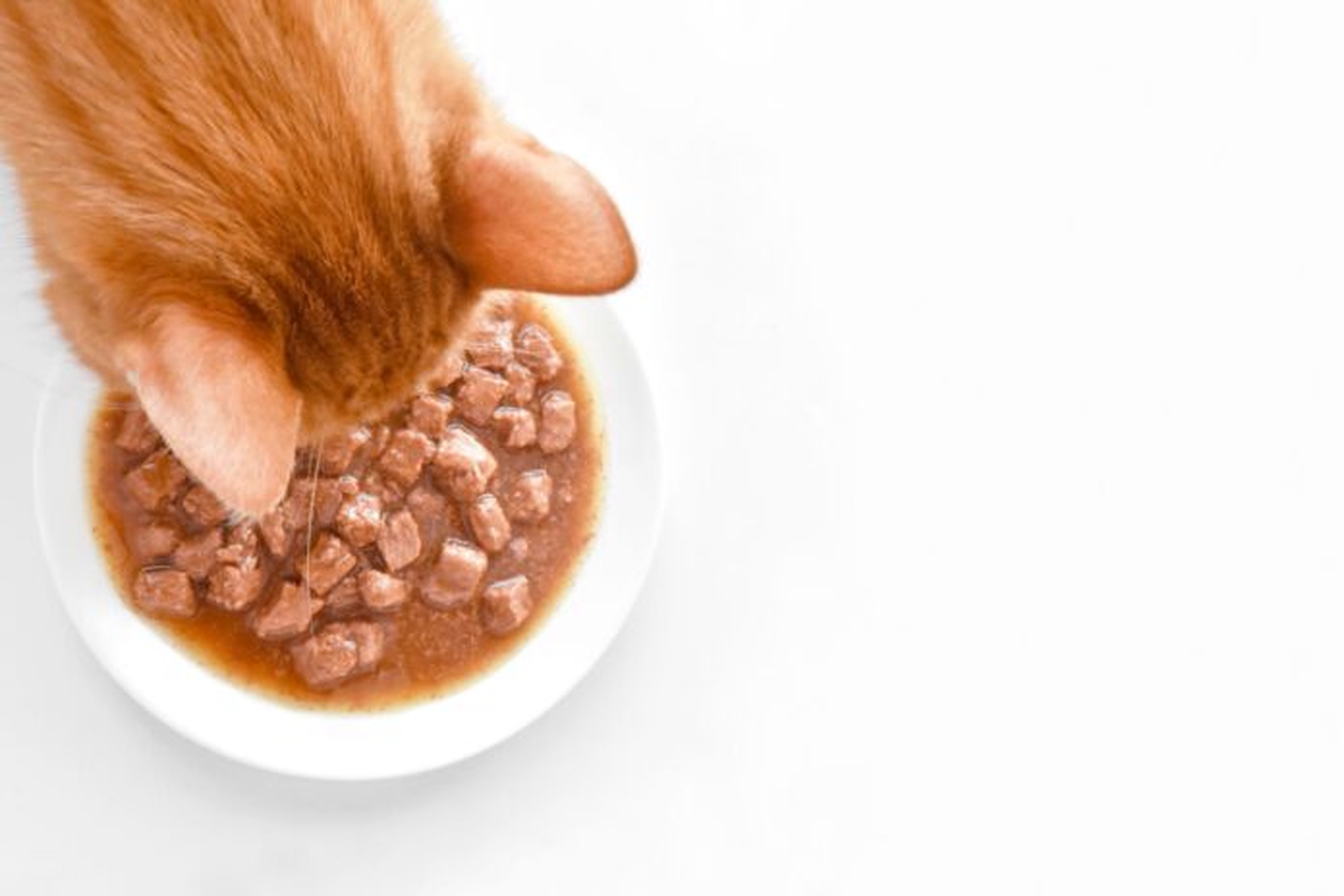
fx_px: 1008
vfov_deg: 47.9
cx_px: 672
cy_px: 448
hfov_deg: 67.4
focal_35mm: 27
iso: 500
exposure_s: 1/40
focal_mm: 18
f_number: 11
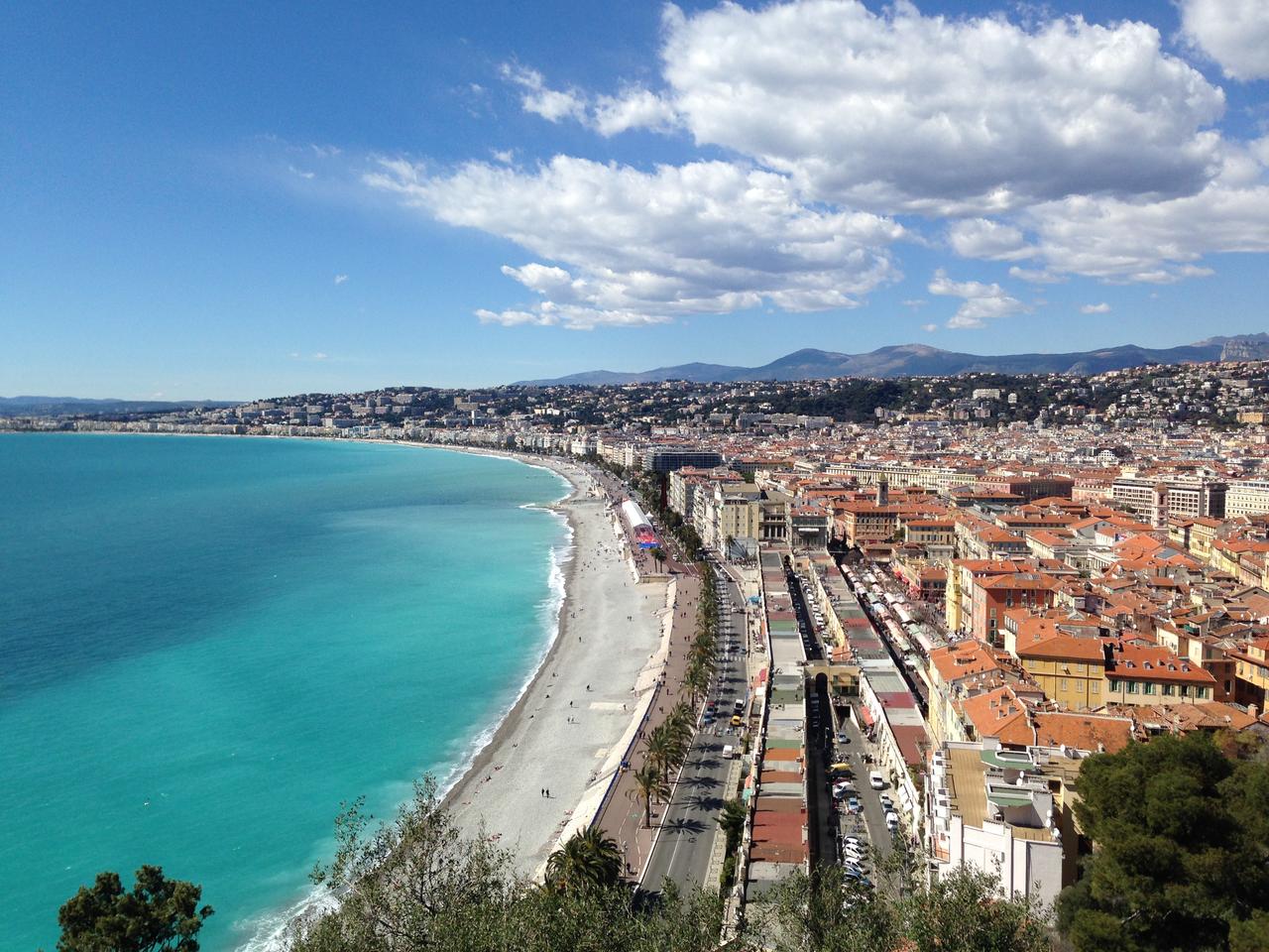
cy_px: 476
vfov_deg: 42.9
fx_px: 1210
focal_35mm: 33
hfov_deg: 55.4
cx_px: 634
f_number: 2.4
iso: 50
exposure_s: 1/2262
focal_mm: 4.12
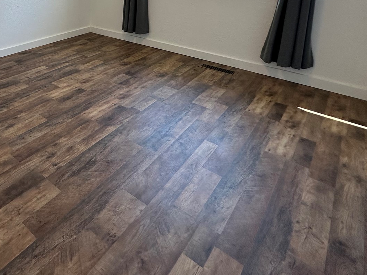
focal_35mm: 27
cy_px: 17
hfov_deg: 57.9
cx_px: 51
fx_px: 286
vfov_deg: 45.5
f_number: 2.2
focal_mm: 2.22
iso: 125
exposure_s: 1/120
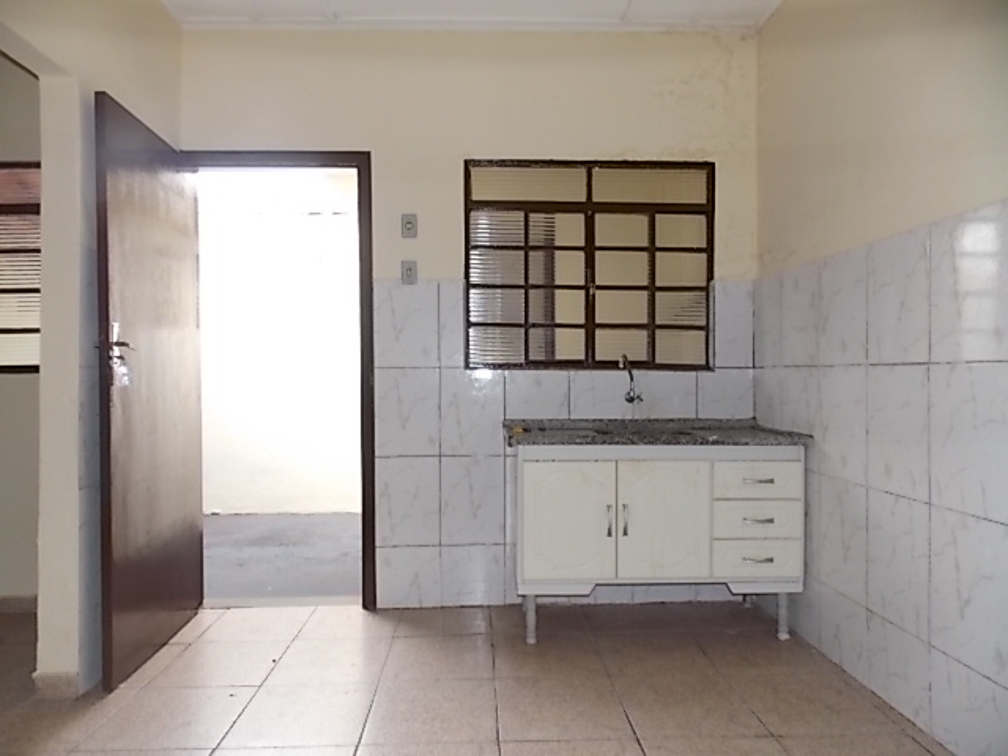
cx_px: 504
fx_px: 670
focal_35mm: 23
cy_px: 378
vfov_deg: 58.9
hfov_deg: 73.9
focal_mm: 4
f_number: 3.1
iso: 80
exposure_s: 1/30
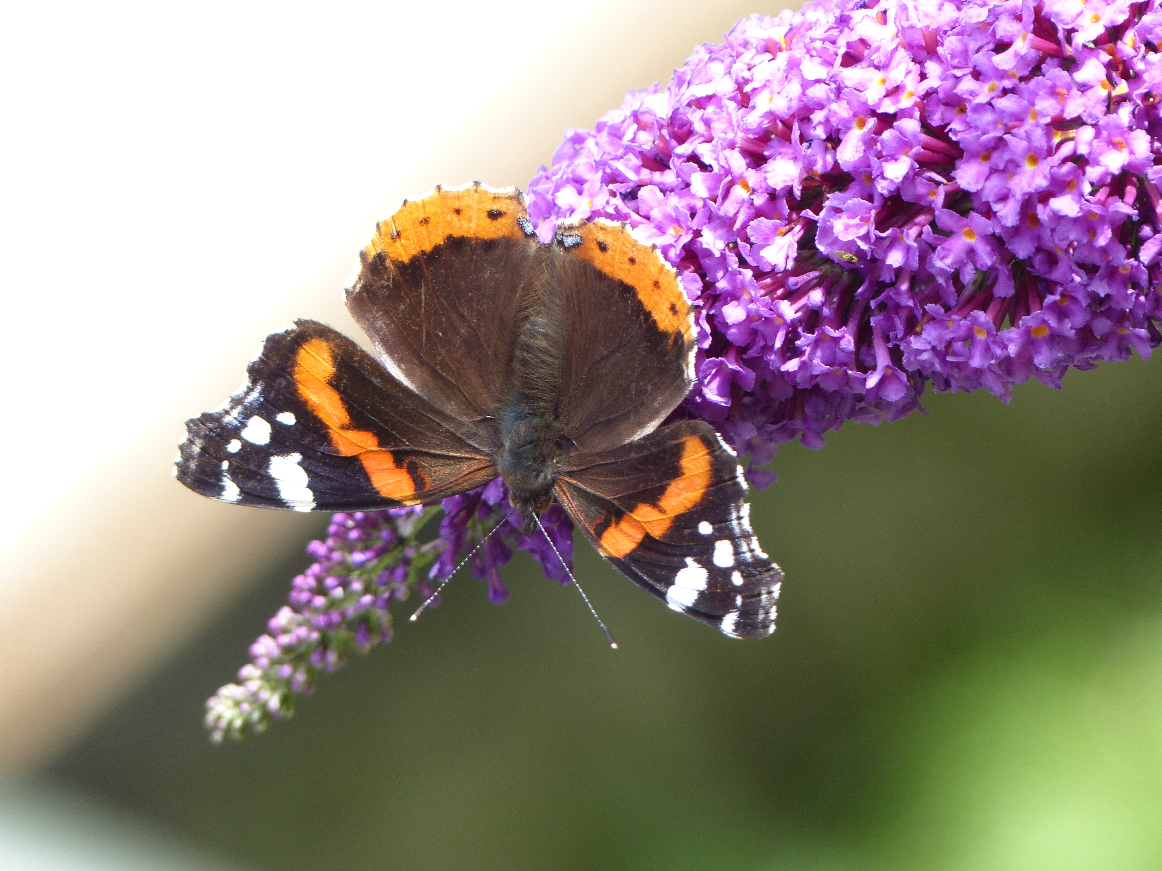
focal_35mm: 600
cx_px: 581
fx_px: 20141
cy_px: 436
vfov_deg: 2.5
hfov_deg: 3.3
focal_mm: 108
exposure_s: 1/160
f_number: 4
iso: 100
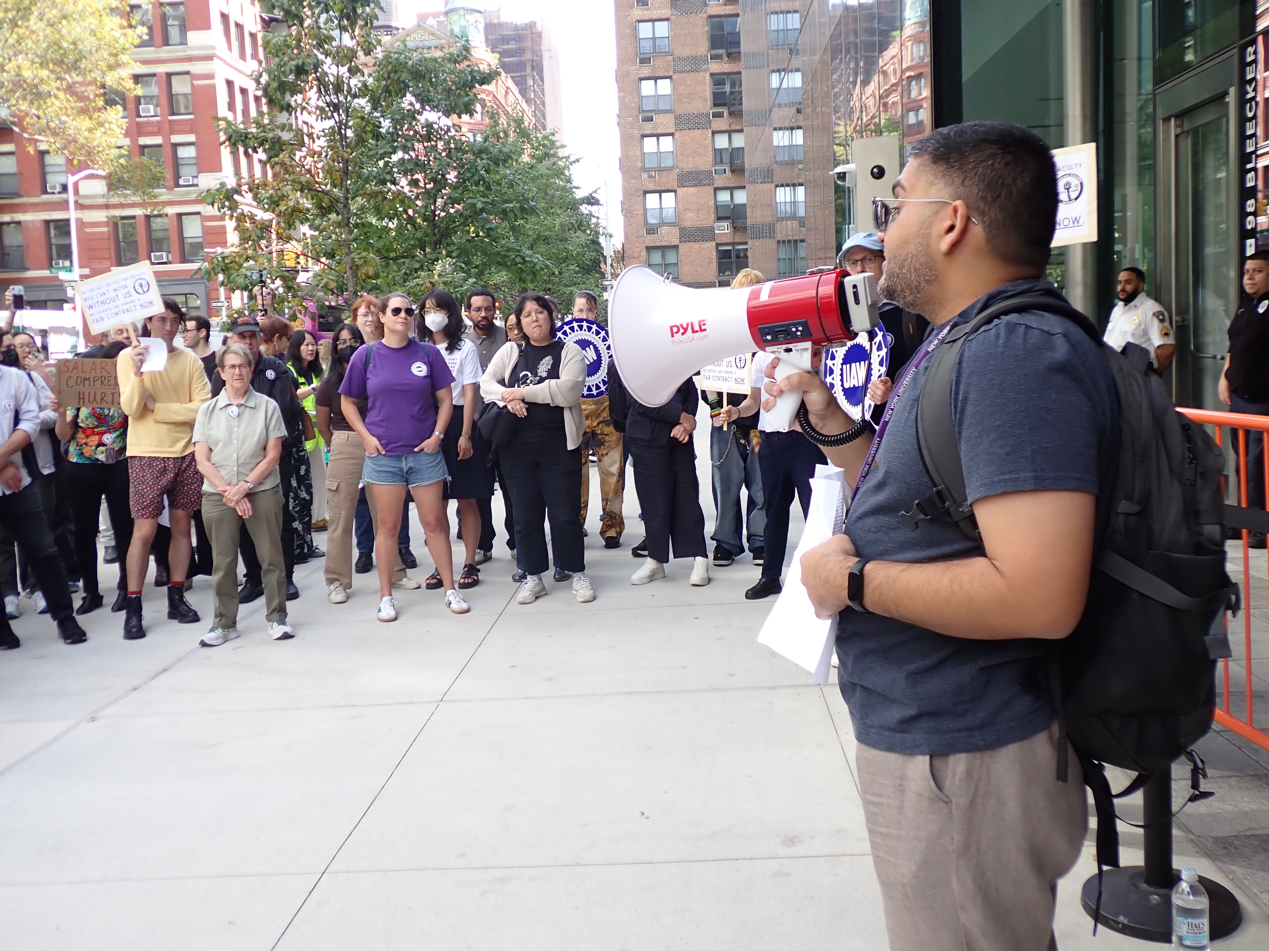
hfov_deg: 56.8
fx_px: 1173
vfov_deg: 44.2
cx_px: 634
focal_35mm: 32
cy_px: 476
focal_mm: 5.79
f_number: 2.4
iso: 100
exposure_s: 1/200
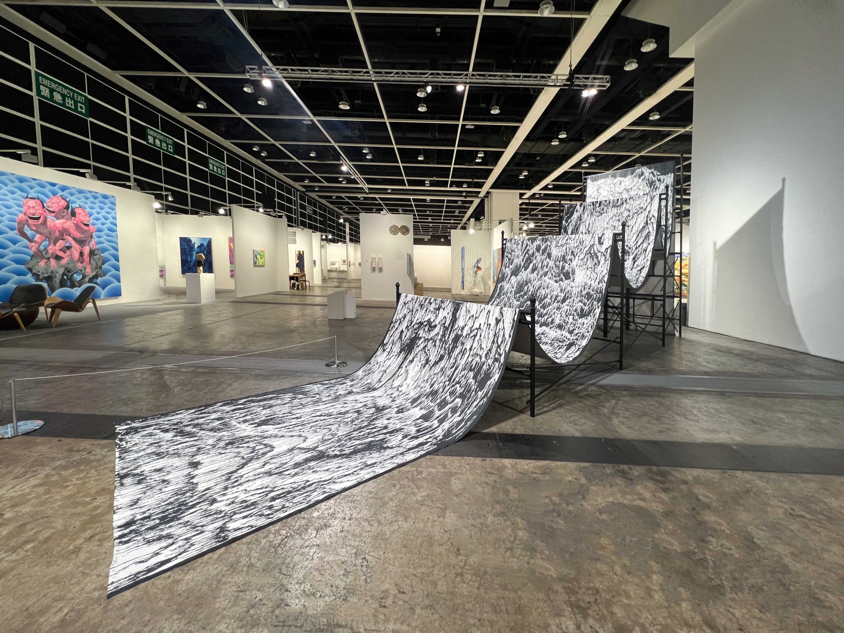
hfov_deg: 106.2
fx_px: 317
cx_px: 422
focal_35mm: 13
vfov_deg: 89.9
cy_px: 316
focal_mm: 1.57
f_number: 1.8
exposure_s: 1/100
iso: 200
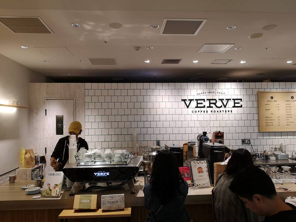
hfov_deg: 65.3
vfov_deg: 51.4
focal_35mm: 27
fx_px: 231
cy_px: 111
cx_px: 148
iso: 50
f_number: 1.8
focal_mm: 3.95
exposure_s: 1/50
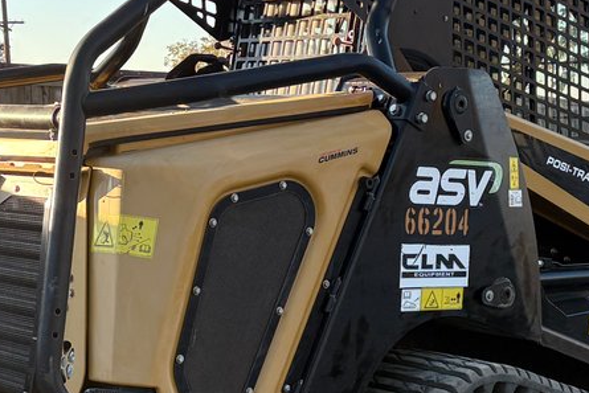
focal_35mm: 92
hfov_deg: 22.1
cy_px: 308
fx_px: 1506
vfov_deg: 14.8
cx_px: 305
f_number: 1.6
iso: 50
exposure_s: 1/708
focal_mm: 5.96
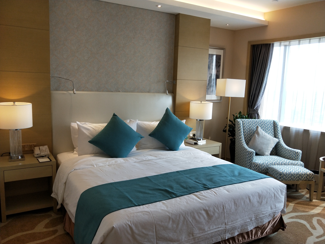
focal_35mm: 25
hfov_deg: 69.4
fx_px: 235
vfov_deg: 54.9
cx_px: 162
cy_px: 122
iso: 39
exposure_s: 1/100
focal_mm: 4.27
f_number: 1.7
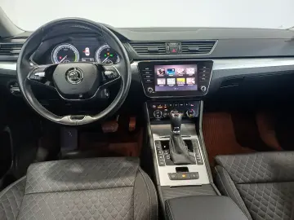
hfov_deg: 69.4
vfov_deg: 54.9
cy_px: 110
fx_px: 212
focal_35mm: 25
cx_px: 147
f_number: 1.8
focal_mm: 4.65
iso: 320
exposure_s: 1/50
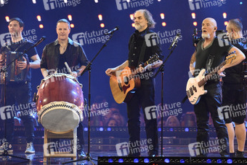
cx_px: 144
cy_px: 93
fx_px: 2639
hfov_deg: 5.4
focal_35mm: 385
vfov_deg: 3.6
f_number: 5.6
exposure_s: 1/200
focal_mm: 290
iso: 12800
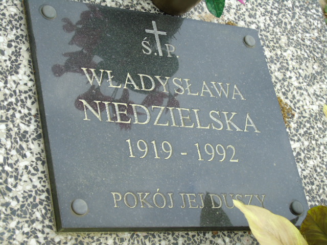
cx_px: 164
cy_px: 122
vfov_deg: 18.0
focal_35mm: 82
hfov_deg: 23.8
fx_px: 775
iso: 80
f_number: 4.1
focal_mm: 15
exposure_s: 1/125
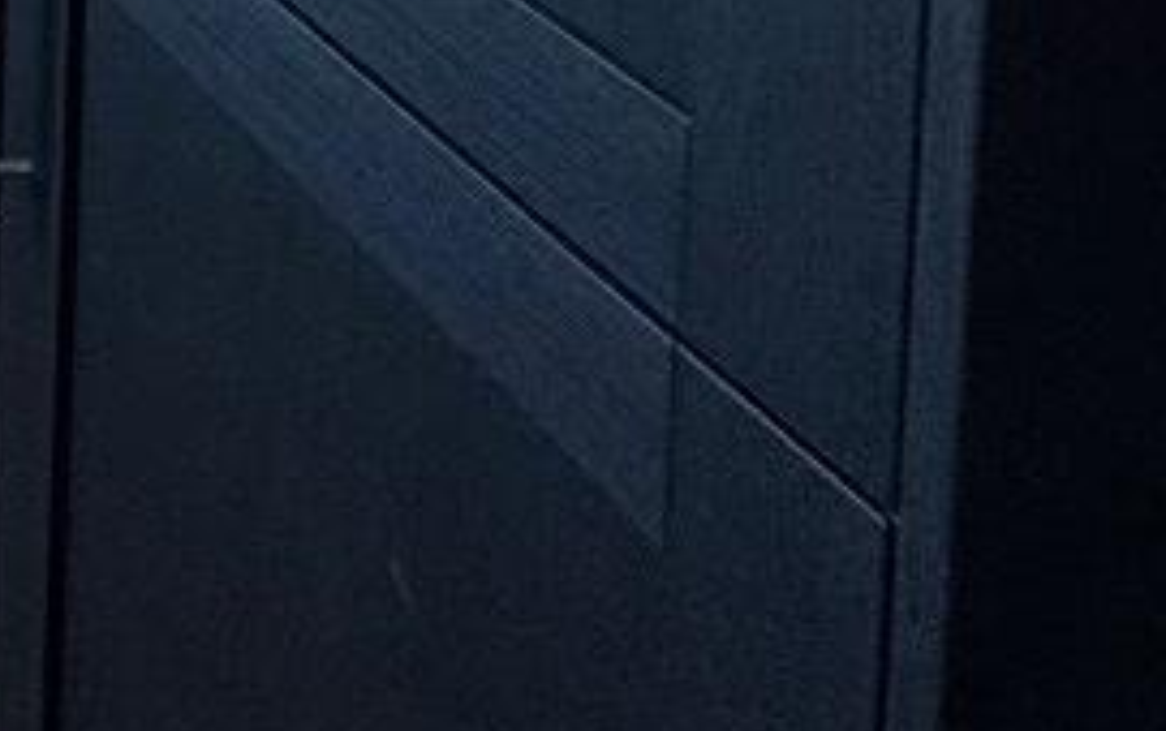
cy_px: -830
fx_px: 1781
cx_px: -955
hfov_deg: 21.8
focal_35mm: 56
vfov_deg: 16.3
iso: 125
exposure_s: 1/99
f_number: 2.2
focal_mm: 2.22
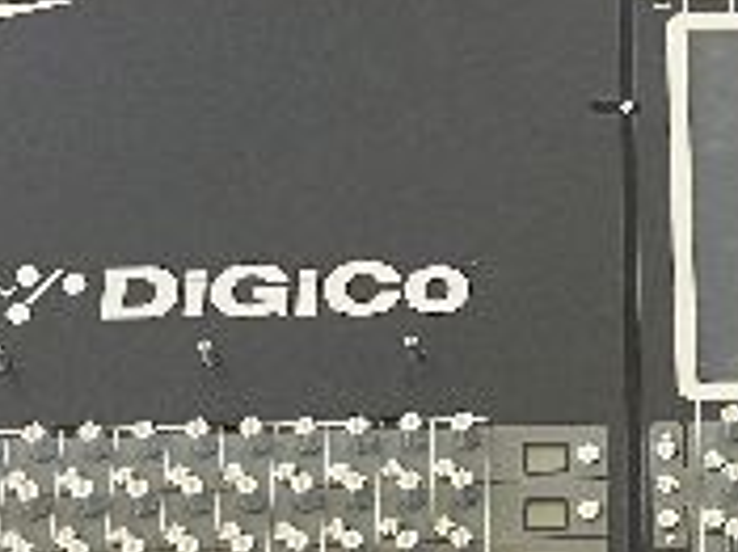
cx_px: 1071
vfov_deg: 12.1
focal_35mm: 119
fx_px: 2535
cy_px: 674
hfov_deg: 15.4
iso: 400
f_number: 1.6
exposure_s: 1/33
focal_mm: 5.1
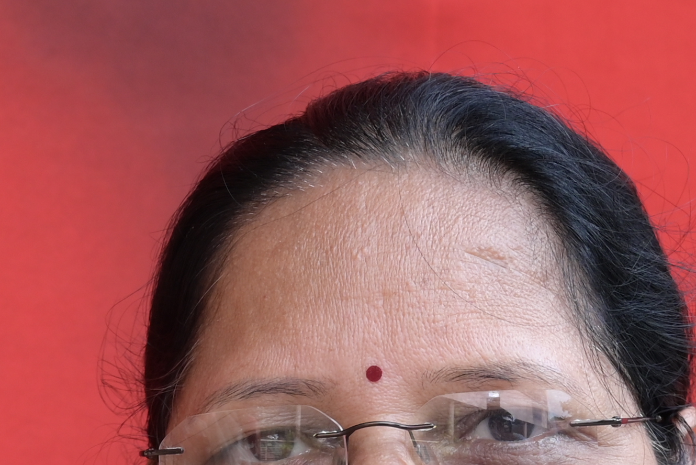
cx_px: 390
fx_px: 4023
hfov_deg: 9.9
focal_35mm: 208
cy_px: 954
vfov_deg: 6.4
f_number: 6.3
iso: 250
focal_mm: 46
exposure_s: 1/160
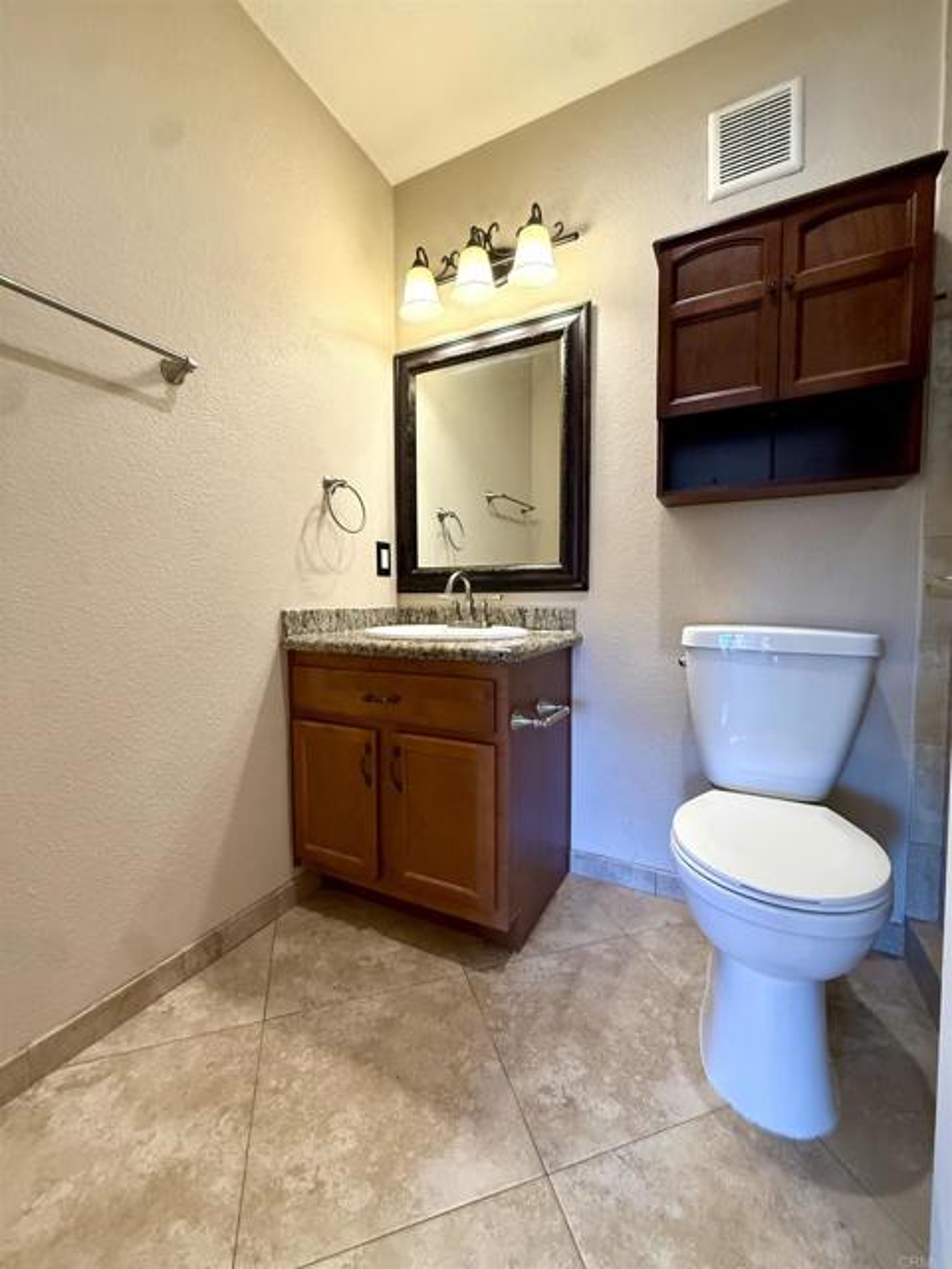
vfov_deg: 102.1
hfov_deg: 85.7
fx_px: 513
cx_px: 476
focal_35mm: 14
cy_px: 634
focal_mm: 2.22
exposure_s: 1/120
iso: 320
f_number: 2.2
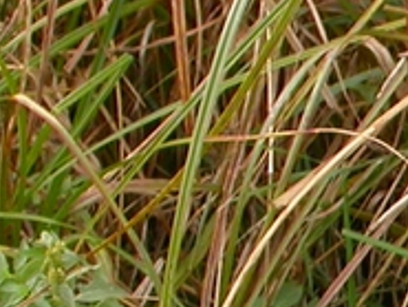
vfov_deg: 5.8
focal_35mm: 255
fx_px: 3007
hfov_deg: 7.4
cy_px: 420
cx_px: 913
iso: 100
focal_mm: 9.6
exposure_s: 1/120
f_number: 6.4
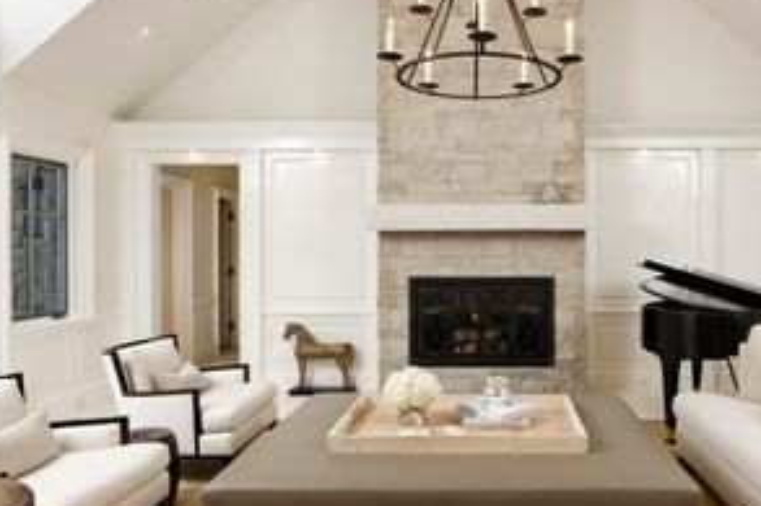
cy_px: 248
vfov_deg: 44.9
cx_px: 465
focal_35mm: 29
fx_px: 613
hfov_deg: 63.0
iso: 125
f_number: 7.1
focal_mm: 17
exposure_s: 1/20
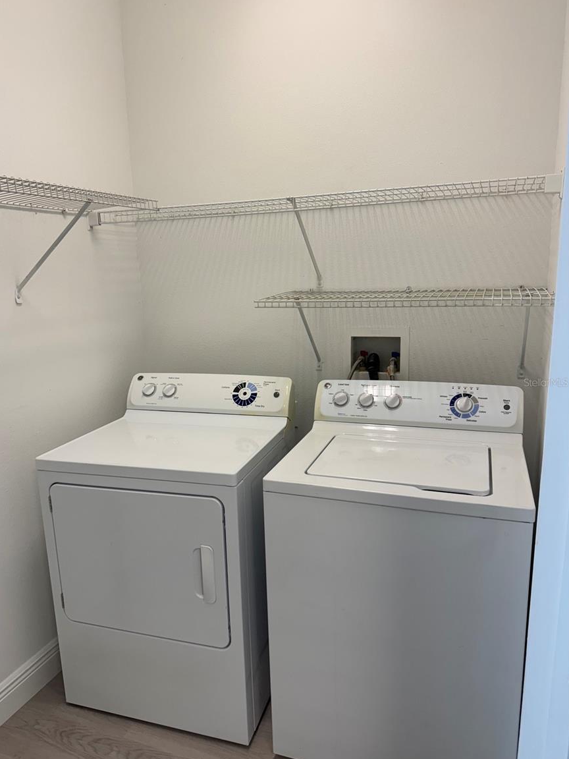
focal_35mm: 25
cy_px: 382
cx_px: 274
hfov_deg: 54.9
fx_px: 548
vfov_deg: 69.4
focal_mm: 6.76
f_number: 1.78
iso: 100
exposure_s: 1/120
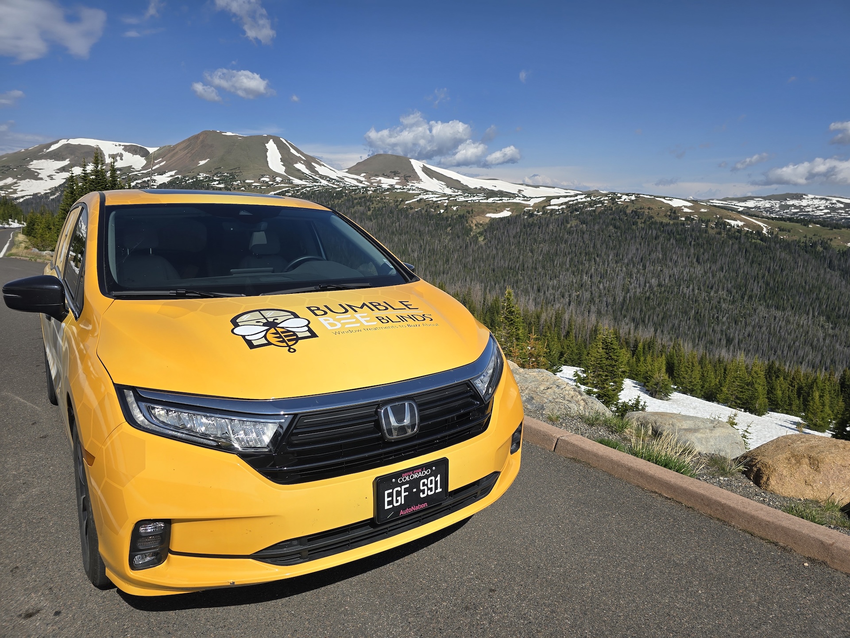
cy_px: 319
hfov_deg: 73.9
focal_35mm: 23
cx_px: 425
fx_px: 565
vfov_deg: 58.9
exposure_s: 1/1399
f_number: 1.7
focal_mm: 6.3
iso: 12
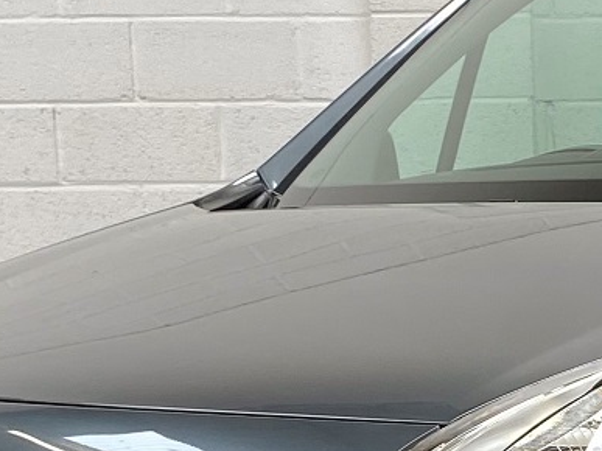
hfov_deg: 16.3
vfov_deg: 12.9
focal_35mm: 113
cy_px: 441
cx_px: 827
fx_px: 1965
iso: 40
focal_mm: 4.25
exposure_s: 1/100
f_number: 1.8
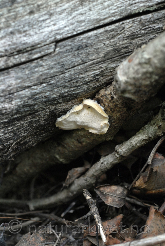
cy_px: 123
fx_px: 617
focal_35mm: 90
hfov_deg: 15.2
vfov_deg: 22.6
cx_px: 82
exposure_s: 1/50
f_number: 5.6
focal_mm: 60
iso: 800
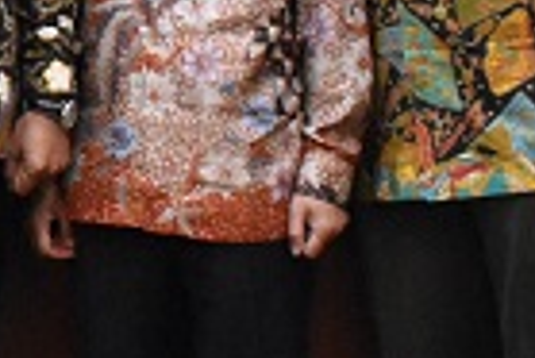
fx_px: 3213
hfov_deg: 8.9
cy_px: -398
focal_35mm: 216
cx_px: -558
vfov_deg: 6.2
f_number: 5
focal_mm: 20
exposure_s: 1/100
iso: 5000
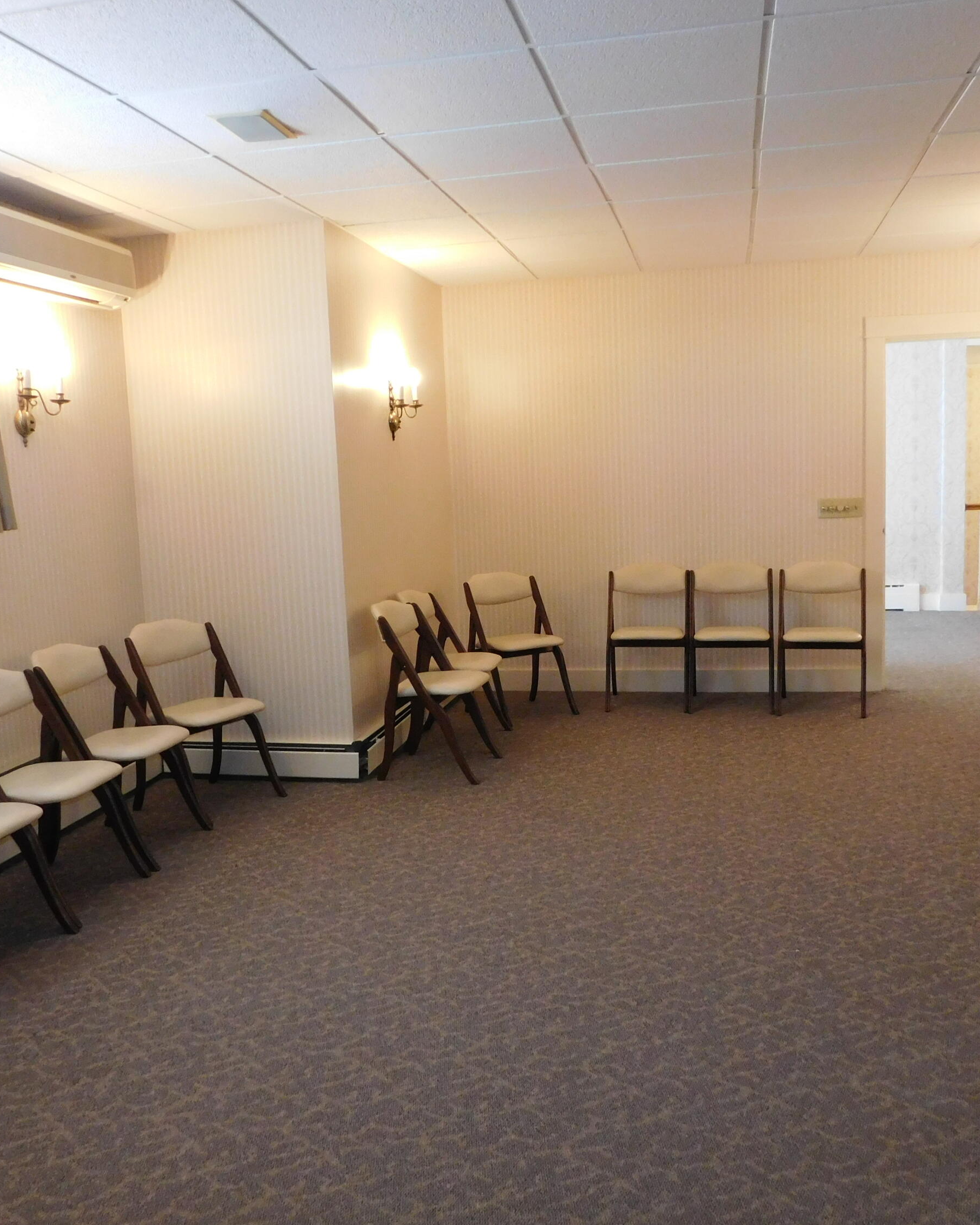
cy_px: 613
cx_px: 490
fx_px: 1088
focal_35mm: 30
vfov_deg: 58.8
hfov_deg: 48.5
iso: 400
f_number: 3
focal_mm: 4
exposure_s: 1/30
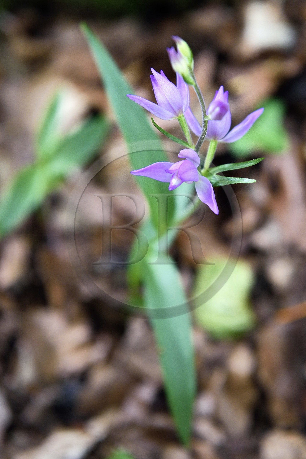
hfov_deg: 19.5
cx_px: 153
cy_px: 230
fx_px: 892
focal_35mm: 70
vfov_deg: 28.8
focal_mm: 70
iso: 800
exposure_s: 1/100
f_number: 5.6
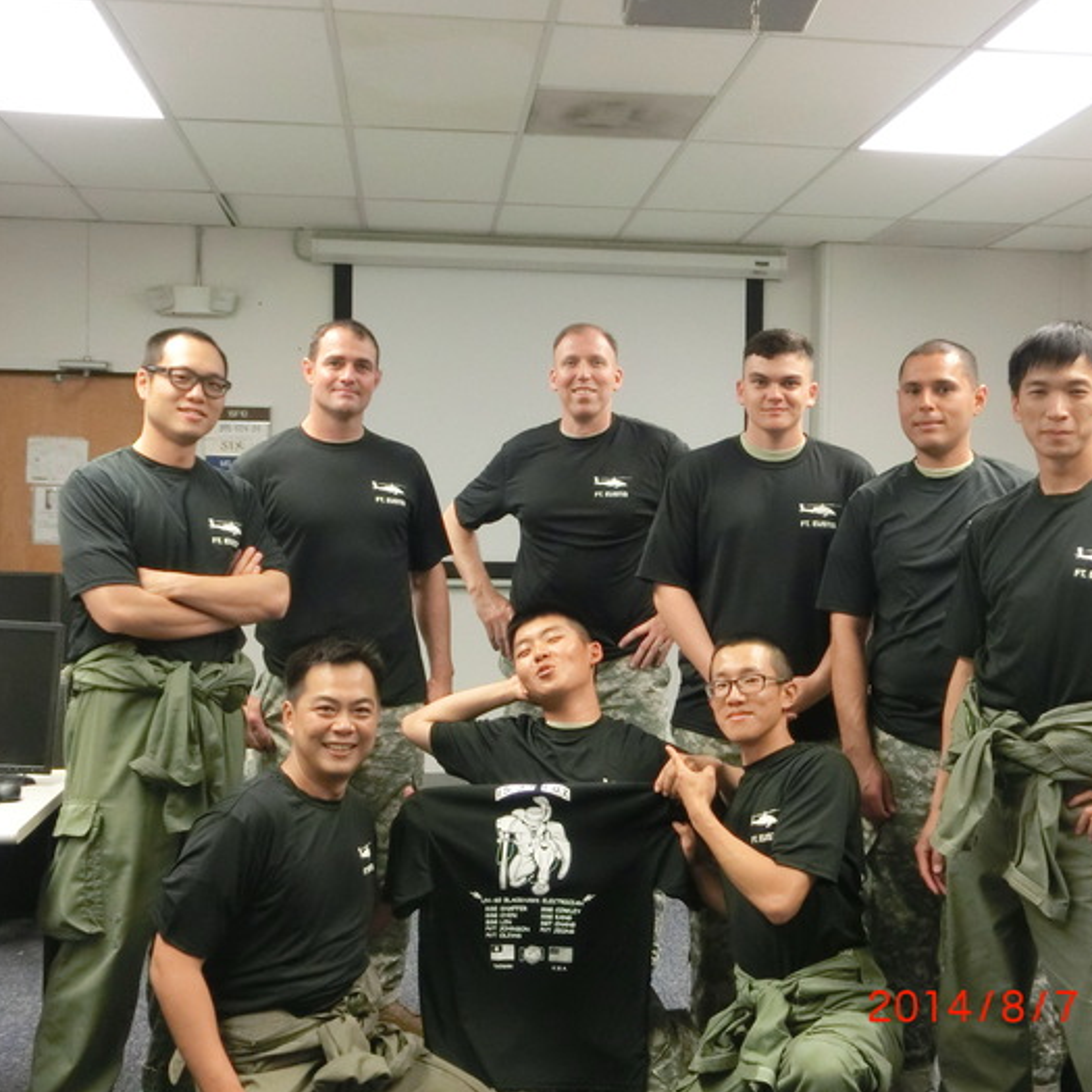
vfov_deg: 41.9
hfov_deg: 41.8
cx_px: 607
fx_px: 1428
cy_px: 557
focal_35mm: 40
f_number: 3.7
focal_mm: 5.93
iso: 800
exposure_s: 1/50
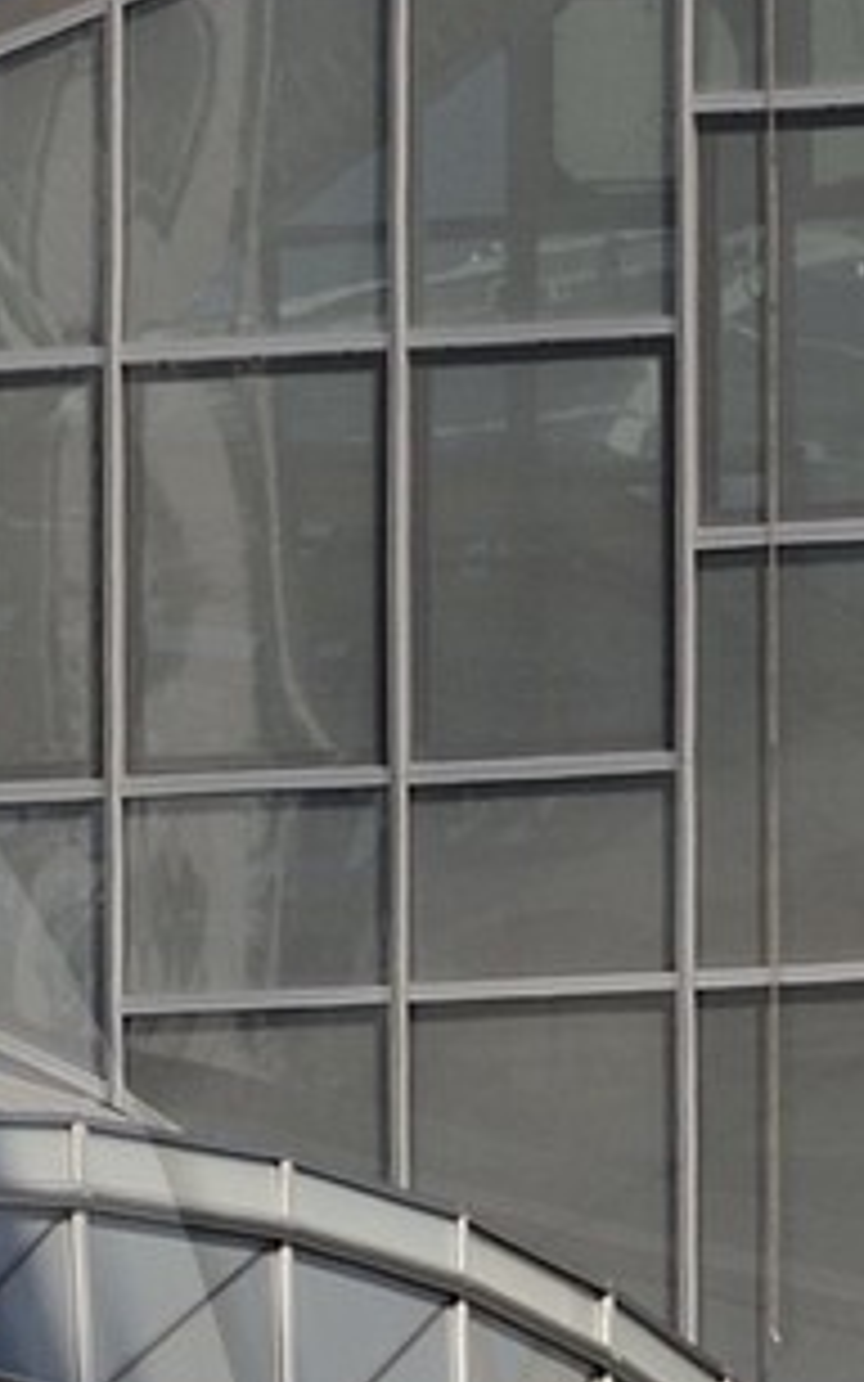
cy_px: 1965
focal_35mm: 1078
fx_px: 40595
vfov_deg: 1.9
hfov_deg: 1.2
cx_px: -1786
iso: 200
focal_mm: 135
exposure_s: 1/320
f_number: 10
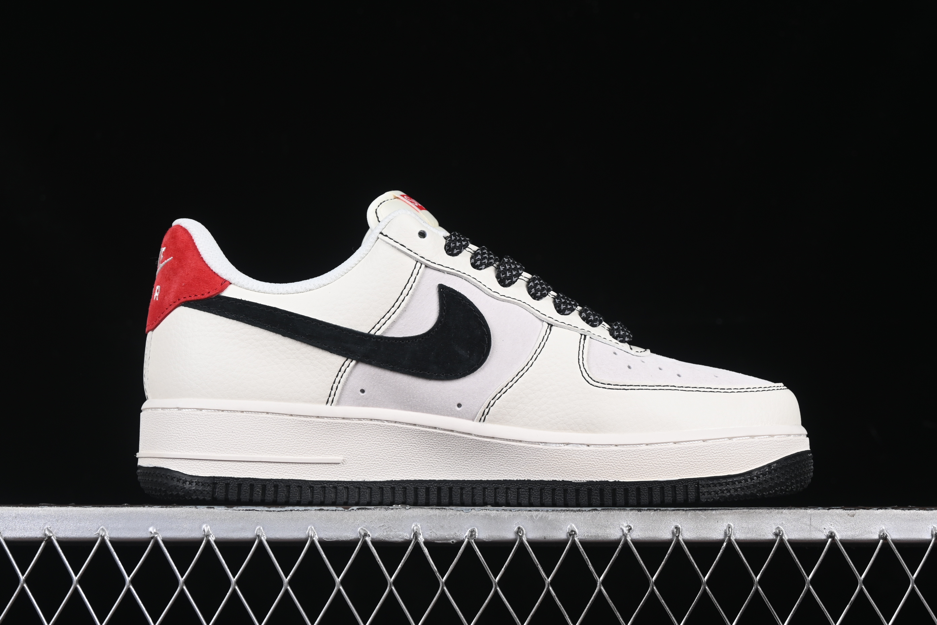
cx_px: 468
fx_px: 1952
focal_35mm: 75
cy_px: 312
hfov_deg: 27.0
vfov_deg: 18.2
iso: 160
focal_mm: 50
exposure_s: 1/80
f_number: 8
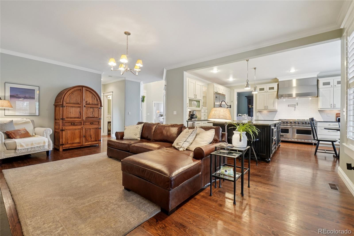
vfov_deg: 77.3
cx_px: 177
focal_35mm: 15
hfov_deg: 100.4
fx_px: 147
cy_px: 118
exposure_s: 1/6
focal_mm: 10
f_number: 8
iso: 400
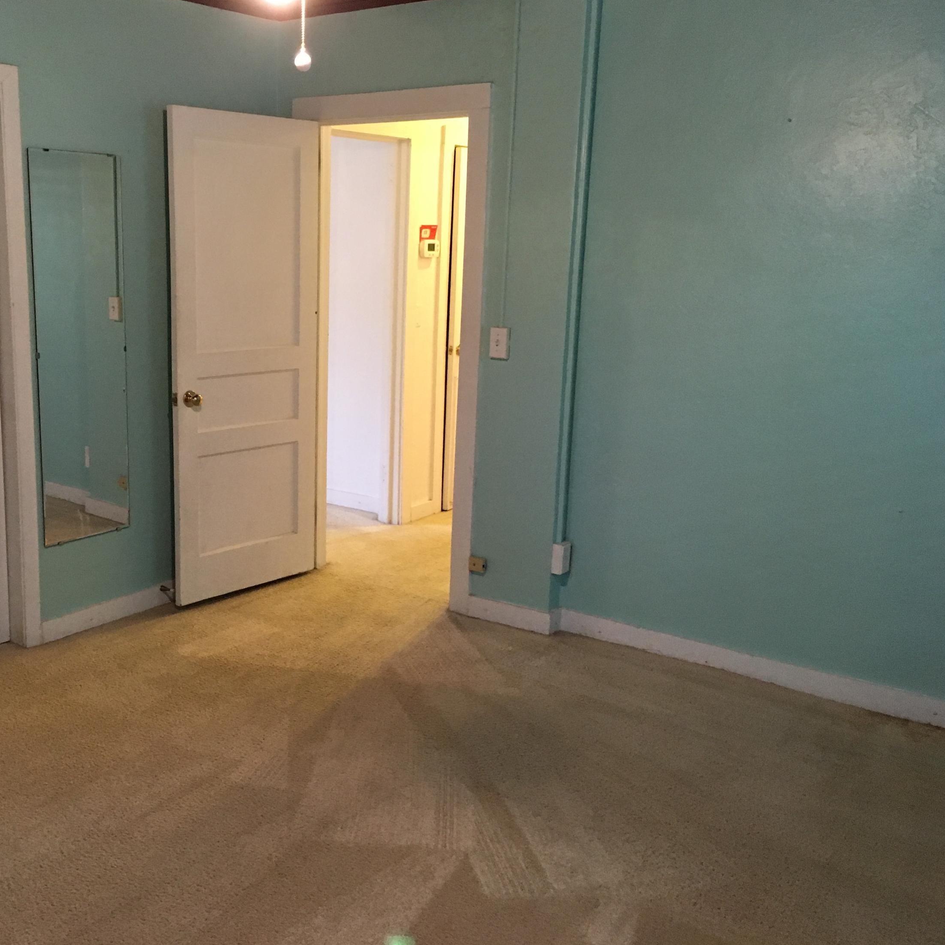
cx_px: 335
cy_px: 475
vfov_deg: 47.2
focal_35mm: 35
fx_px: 1081
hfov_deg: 46.7
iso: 200
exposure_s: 1/20
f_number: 2.2
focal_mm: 4.15
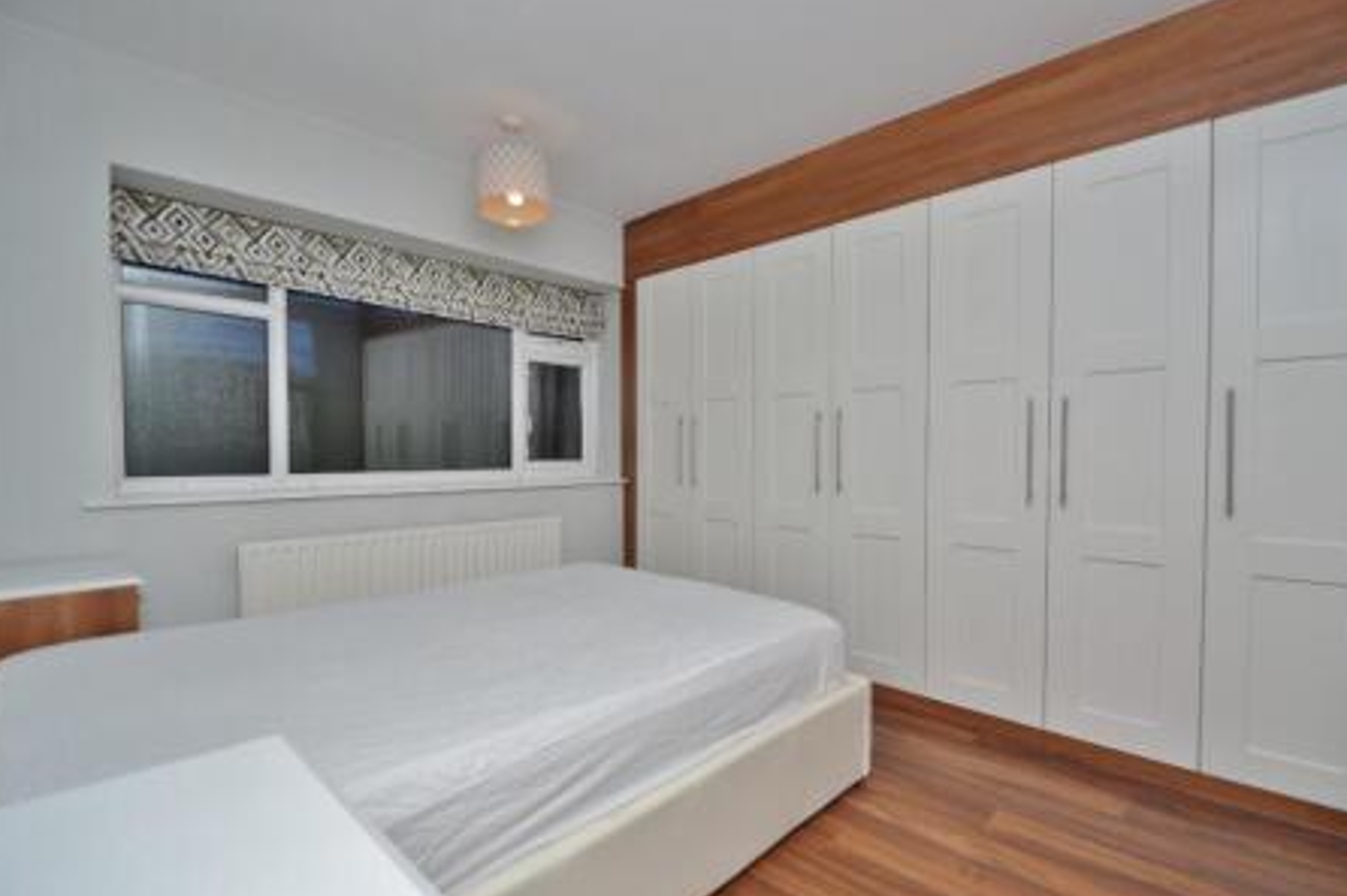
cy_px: 469
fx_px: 598
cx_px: 701
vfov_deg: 73.7
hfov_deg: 96.7
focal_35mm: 16
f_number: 3.5
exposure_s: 1/200
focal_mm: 10
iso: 100
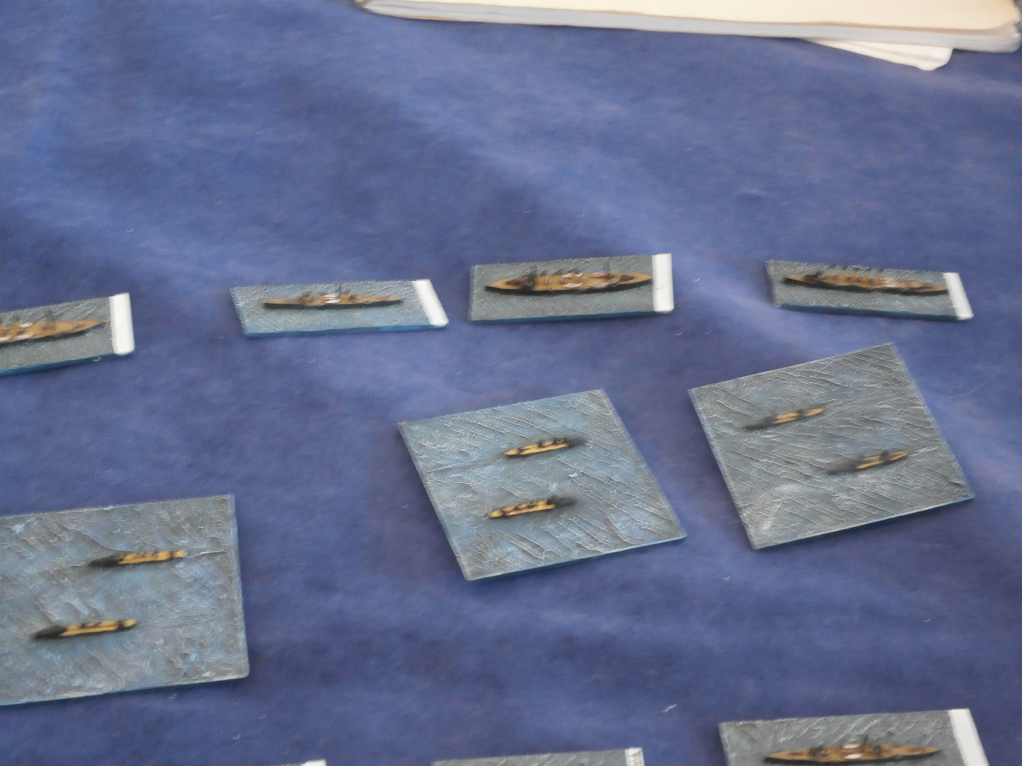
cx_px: 512
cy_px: 455
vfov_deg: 25.6
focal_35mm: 57
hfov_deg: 33.8
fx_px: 1683
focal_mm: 8.3
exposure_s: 1/10
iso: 200
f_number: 3.4
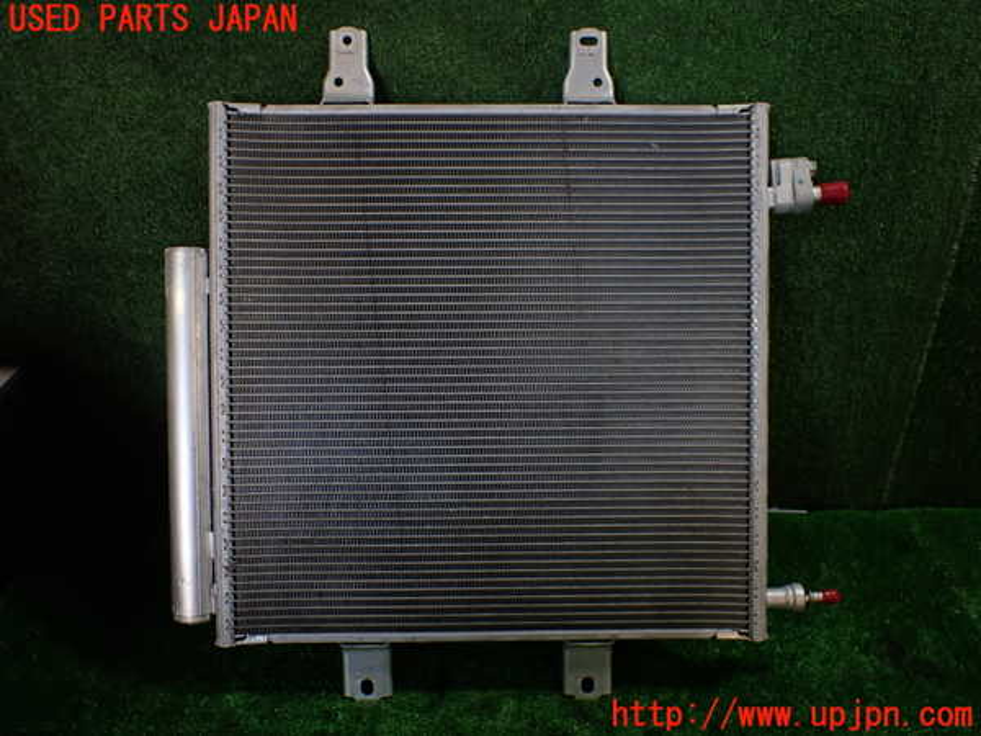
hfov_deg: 60.0
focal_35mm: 30
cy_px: 368
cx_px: 490
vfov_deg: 46.8
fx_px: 850
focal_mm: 5.4
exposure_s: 1/125
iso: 250
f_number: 2.3
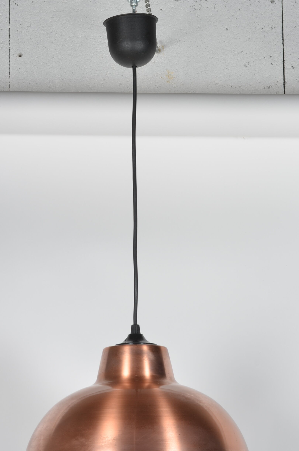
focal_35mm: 113
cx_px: 123
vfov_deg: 18.1
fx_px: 1414
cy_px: 272
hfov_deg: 12.1
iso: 100
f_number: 11
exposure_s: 1/125
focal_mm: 50
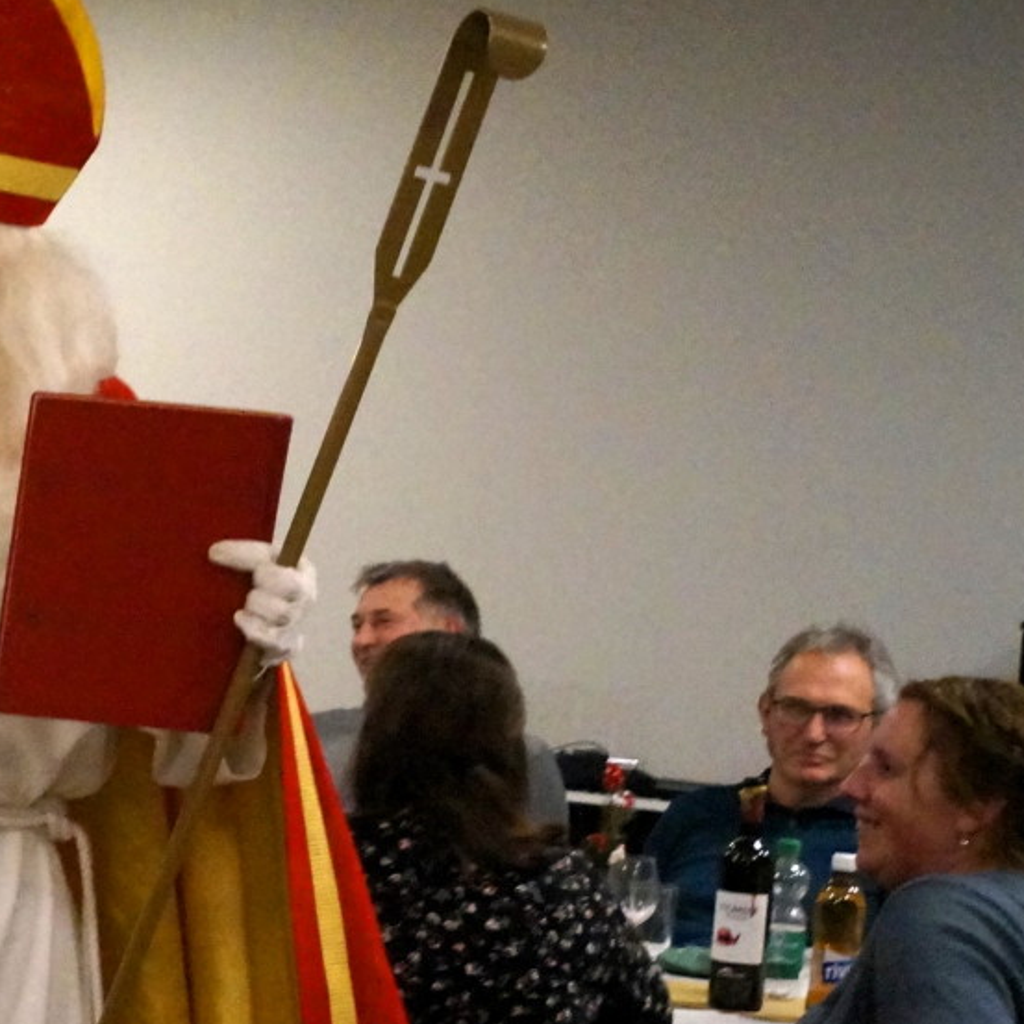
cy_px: 844
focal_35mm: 115
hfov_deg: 13.7
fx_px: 3849
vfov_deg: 15.0
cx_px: -741
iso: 3200
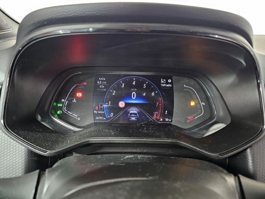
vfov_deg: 58.9
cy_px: 100
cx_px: 132
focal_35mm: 23
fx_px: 176
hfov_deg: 73.9
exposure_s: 1/25
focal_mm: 6.3
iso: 800
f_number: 1.7
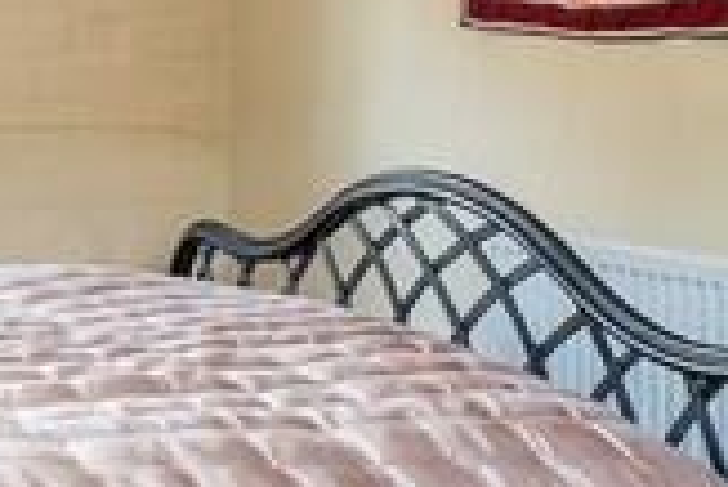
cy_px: 56
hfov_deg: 19.0
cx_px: -371
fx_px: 1903
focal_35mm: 94
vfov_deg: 14.4
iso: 200
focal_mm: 10
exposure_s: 1/6
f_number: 7.1
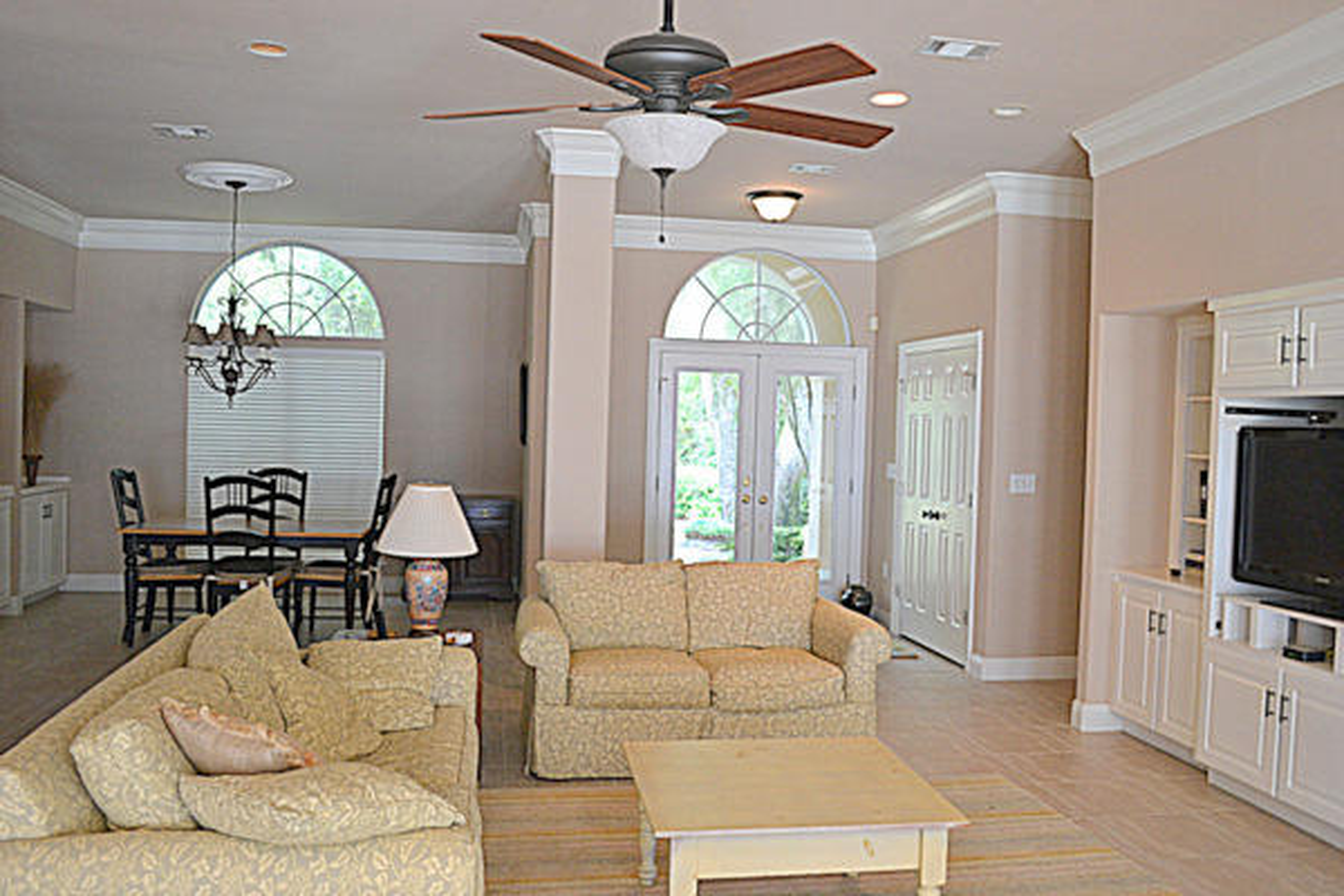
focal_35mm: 27
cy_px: 448
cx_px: 672
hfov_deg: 67.4
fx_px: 1008
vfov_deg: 47.9
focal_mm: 18
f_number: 3.5
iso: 640
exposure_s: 1/60
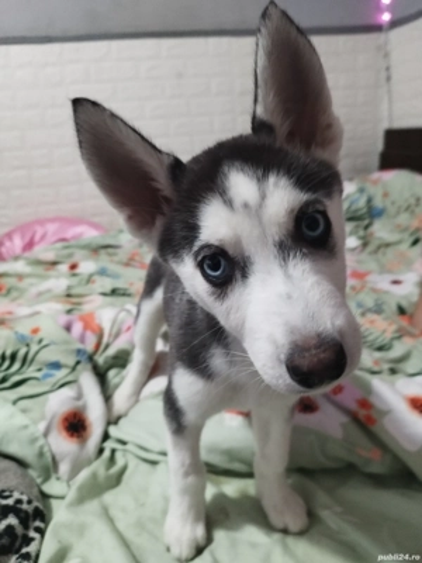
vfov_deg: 71.6
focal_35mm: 24
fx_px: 390
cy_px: 282
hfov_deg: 56.8
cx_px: 211
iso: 930
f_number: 1.89
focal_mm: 5.89
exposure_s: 1/25
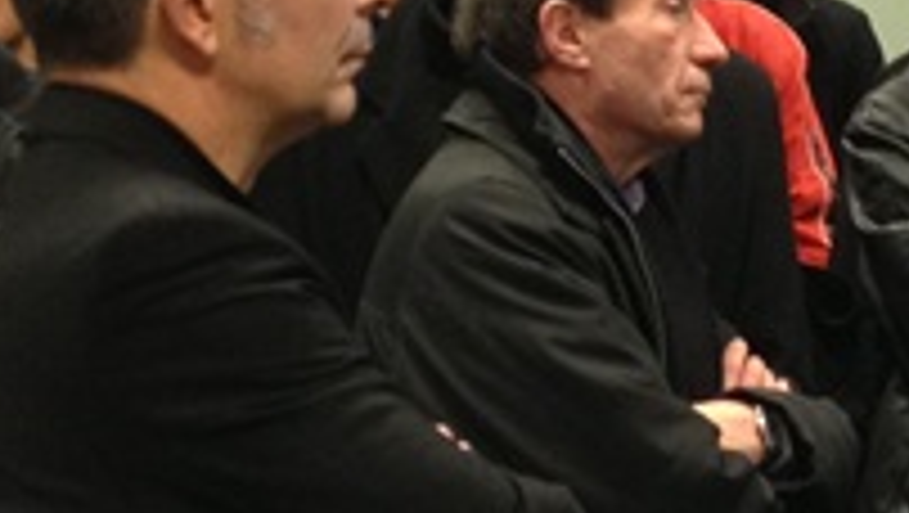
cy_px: 207
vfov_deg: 7.9
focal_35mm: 154
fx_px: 3715
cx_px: 810
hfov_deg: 13.8
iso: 160
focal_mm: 4.28
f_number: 2.4
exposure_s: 1/20
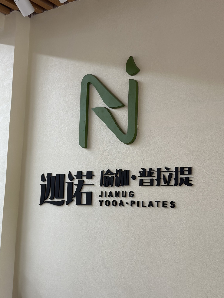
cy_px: 149
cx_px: 112
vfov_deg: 39.7
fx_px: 414
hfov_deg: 30.3
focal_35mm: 48
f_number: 1.78
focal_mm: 6.86
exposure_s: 1/60
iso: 160
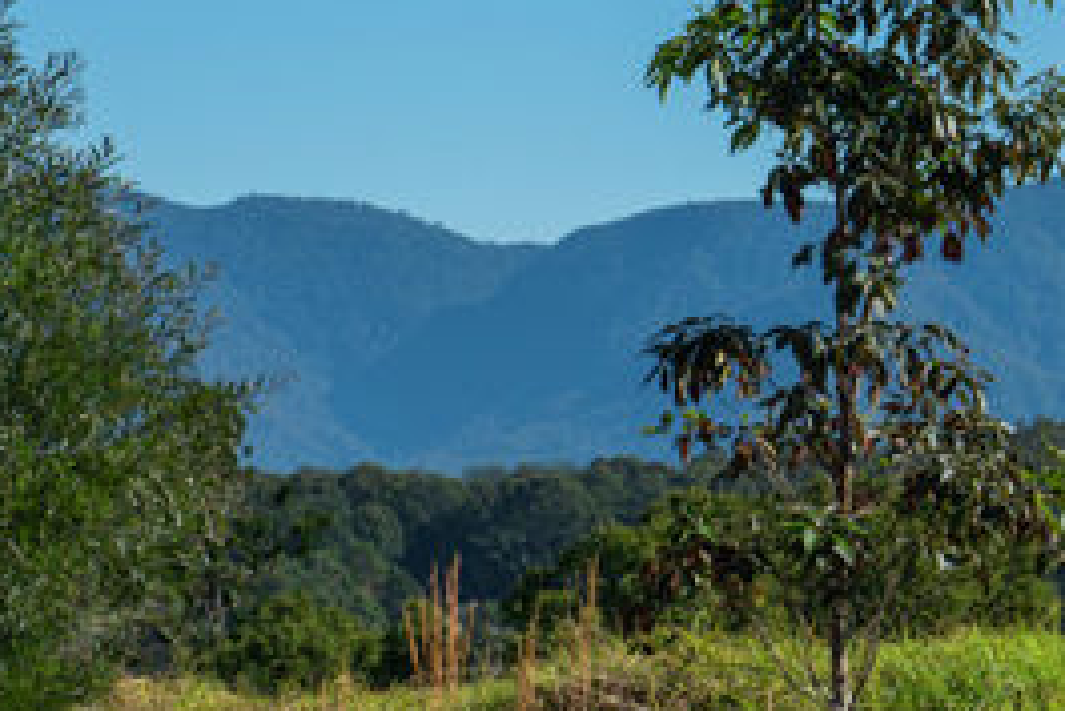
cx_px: 1459
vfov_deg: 6.5
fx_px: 6245
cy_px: 522
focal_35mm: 211
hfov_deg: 9.5
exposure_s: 1/640
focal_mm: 70
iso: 200
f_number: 9
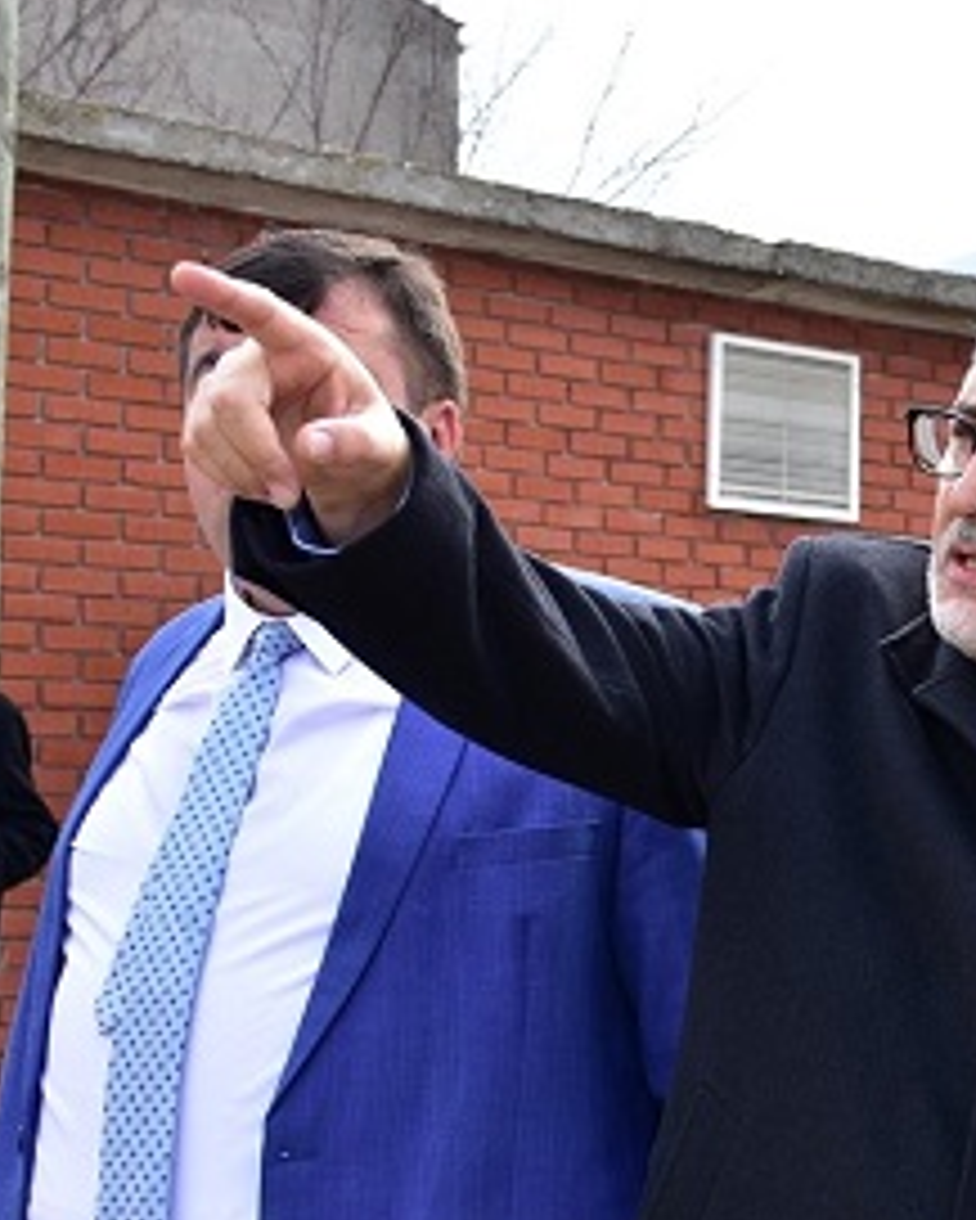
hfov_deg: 20.3
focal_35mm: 73
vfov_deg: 25.9
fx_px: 2634
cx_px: 998
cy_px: 792
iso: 200
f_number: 5.6
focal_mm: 26
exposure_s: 1/200
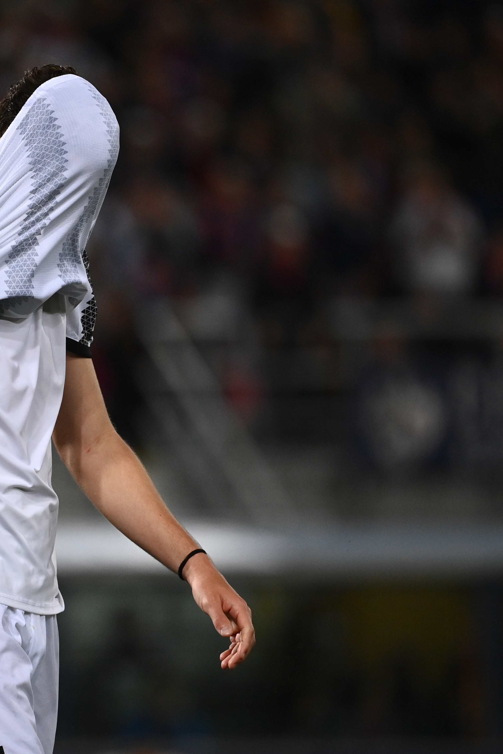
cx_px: 67
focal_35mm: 526
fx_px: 11023
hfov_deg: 2.6
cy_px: 378
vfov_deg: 3.9
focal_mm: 350
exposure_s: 1/1600
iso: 2500
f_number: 4
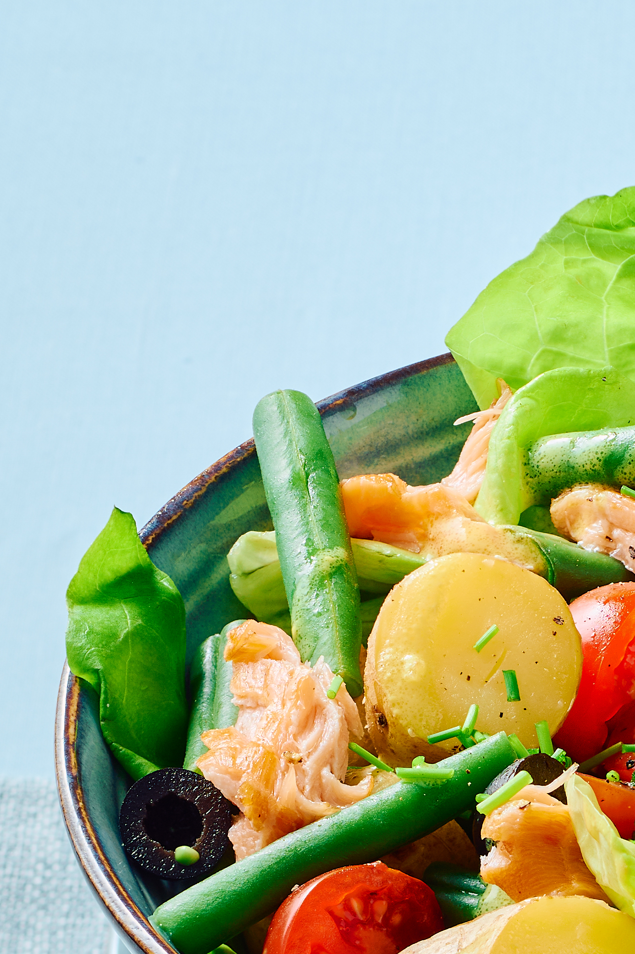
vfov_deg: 8.3
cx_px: 897
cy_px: 431
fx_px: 6542
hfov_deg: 5.5
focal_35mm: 247
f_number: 8.5
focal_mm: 85
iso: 125
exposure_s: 1/125
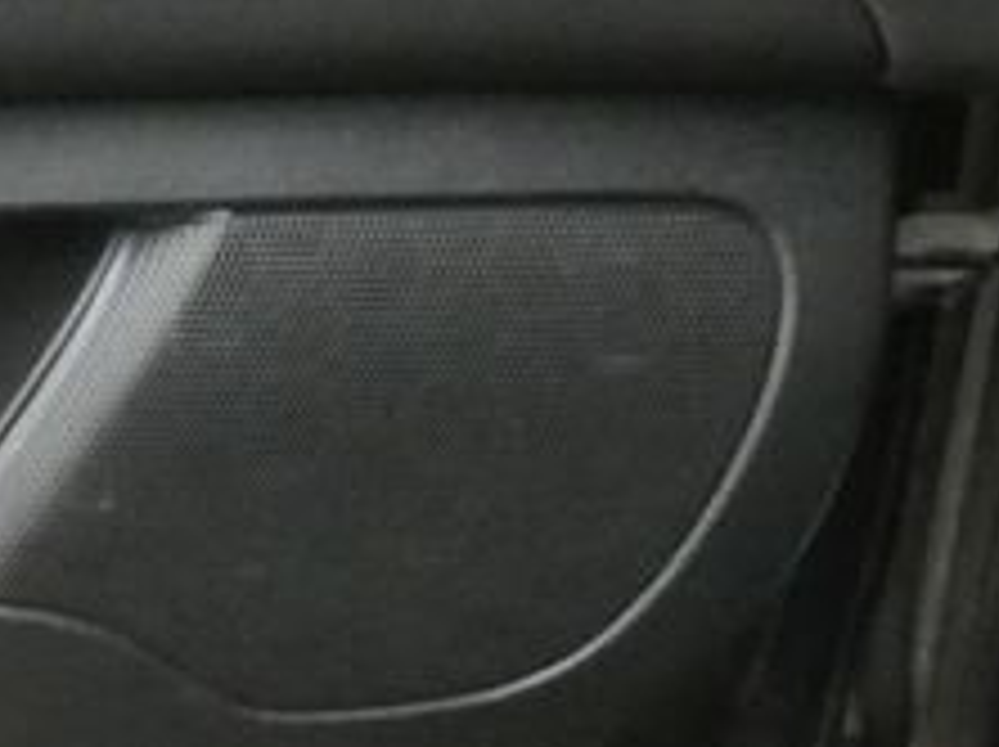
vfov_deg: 6.3
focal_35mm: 231
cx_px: -873
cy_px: -482
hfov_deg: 8.2
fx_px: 6659
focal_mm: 9
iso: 1250
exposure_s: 1/80
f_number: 5.6
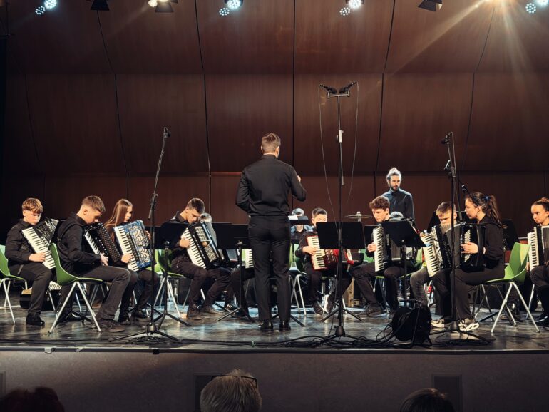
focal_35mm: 48
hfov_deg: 39.6
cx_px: 274
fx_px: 762
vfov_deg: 30.3
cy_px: 206
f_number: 1.78
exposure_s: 1/50
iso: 200
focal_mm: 6.76
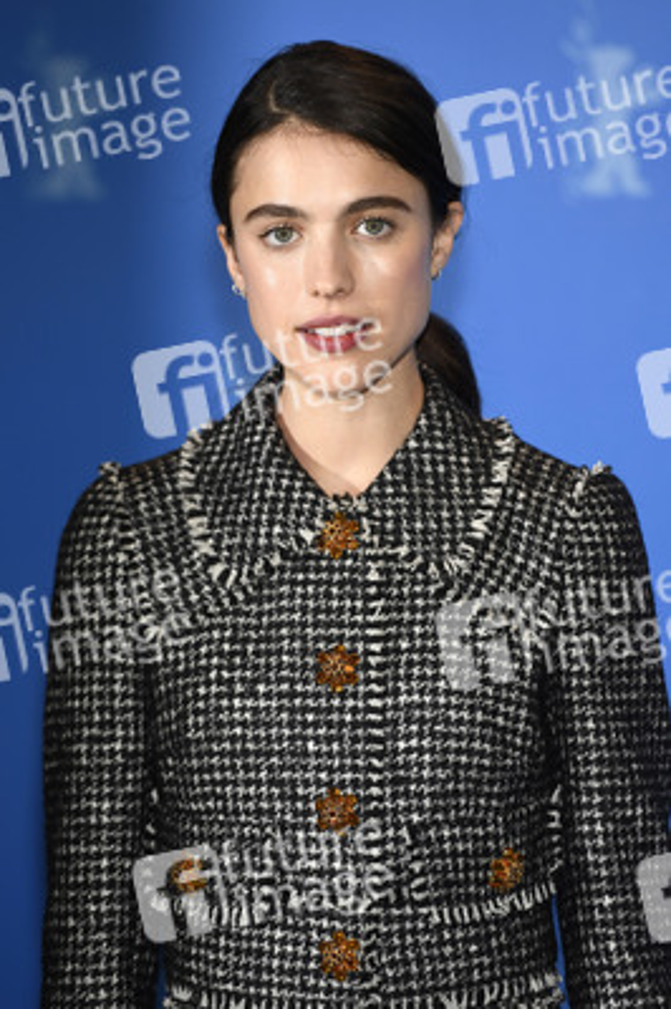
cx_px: 336
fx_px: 5601
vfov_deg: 10.3
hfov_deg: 6.9
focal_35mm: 200
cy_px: 504
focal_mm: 200
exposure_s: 1/500
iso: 640
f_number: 3.5
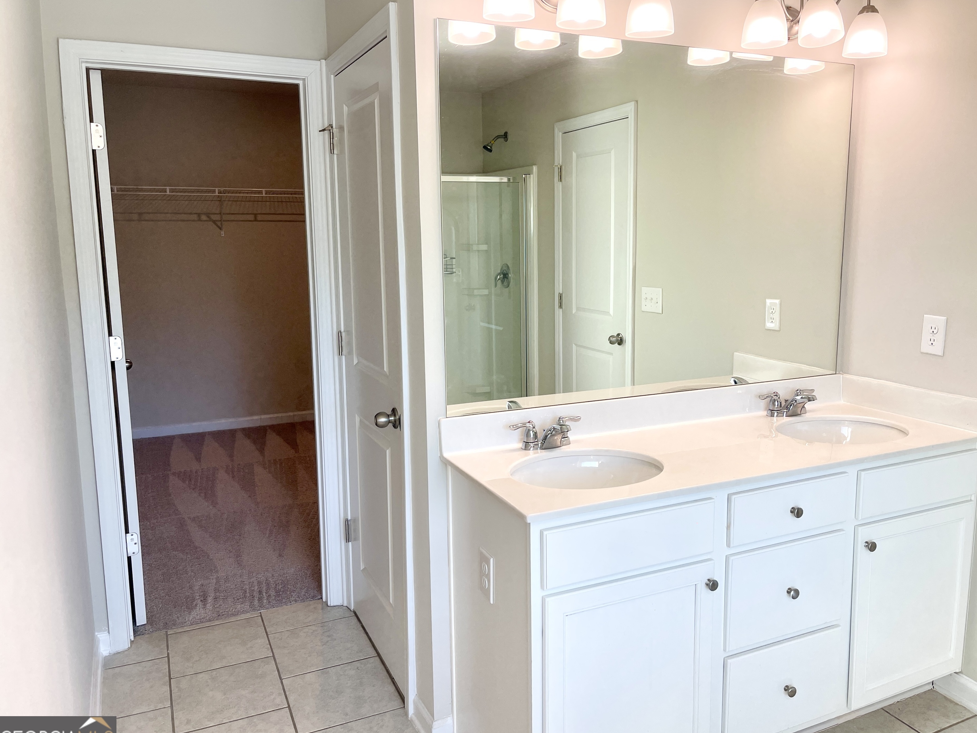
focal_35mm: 27
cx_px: 526
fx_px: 762
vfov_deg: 51.4
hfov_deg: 65.2
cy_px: 360
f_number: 1.6
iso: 40
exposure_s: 1/120
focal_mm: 5.1
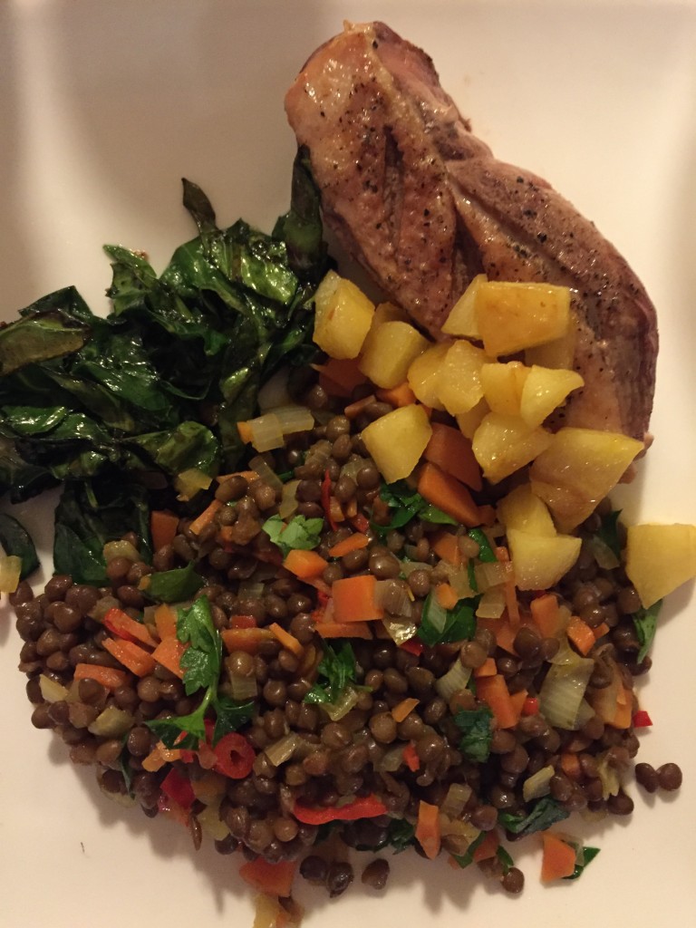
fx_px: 777
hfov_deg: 48.2
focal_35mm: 29
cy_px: 464
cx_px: 348
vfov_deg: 61.7
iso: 400
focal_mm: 4.15
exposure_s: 1/17
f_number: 2.2
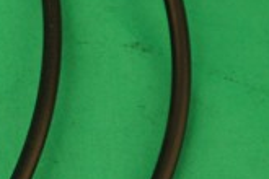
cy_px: 117
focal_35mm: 192
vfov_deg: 7.2
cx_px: -240
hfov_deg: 10.0
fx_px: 1435
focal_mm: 20
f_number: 4.2
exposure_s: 1/60
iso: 400
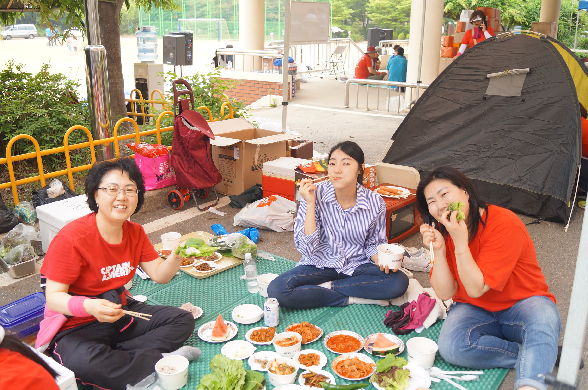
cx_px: 294
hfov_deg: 57.3
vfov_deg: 39.8
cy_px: 195
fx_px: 538
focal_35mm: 33
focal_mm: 22
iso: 160
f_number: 4
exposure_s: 1/60
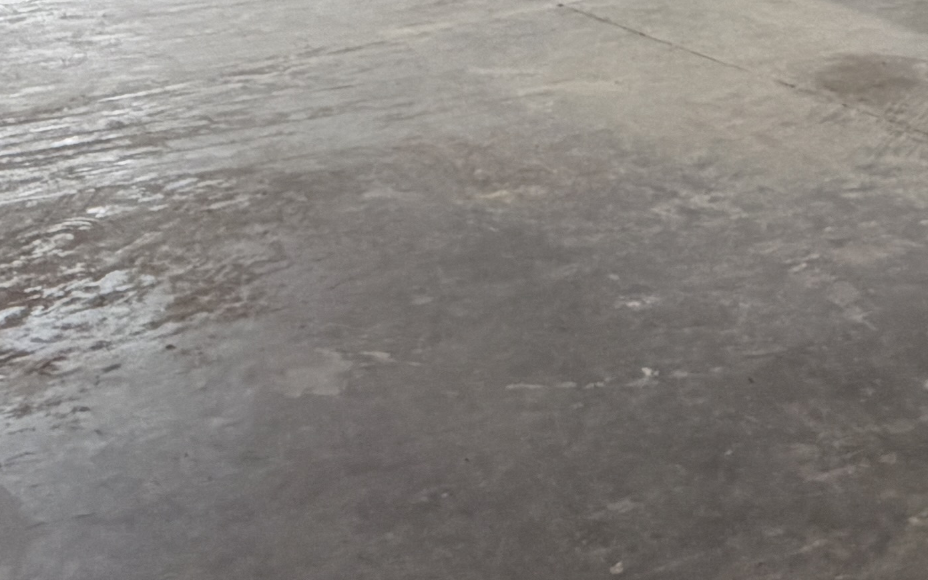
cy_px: -239
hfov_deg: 30.7
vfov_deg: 19.2
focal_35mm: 61
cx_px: 965
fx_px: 1543
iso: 250
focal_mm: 2.22
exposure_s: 1/121
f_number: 2.2
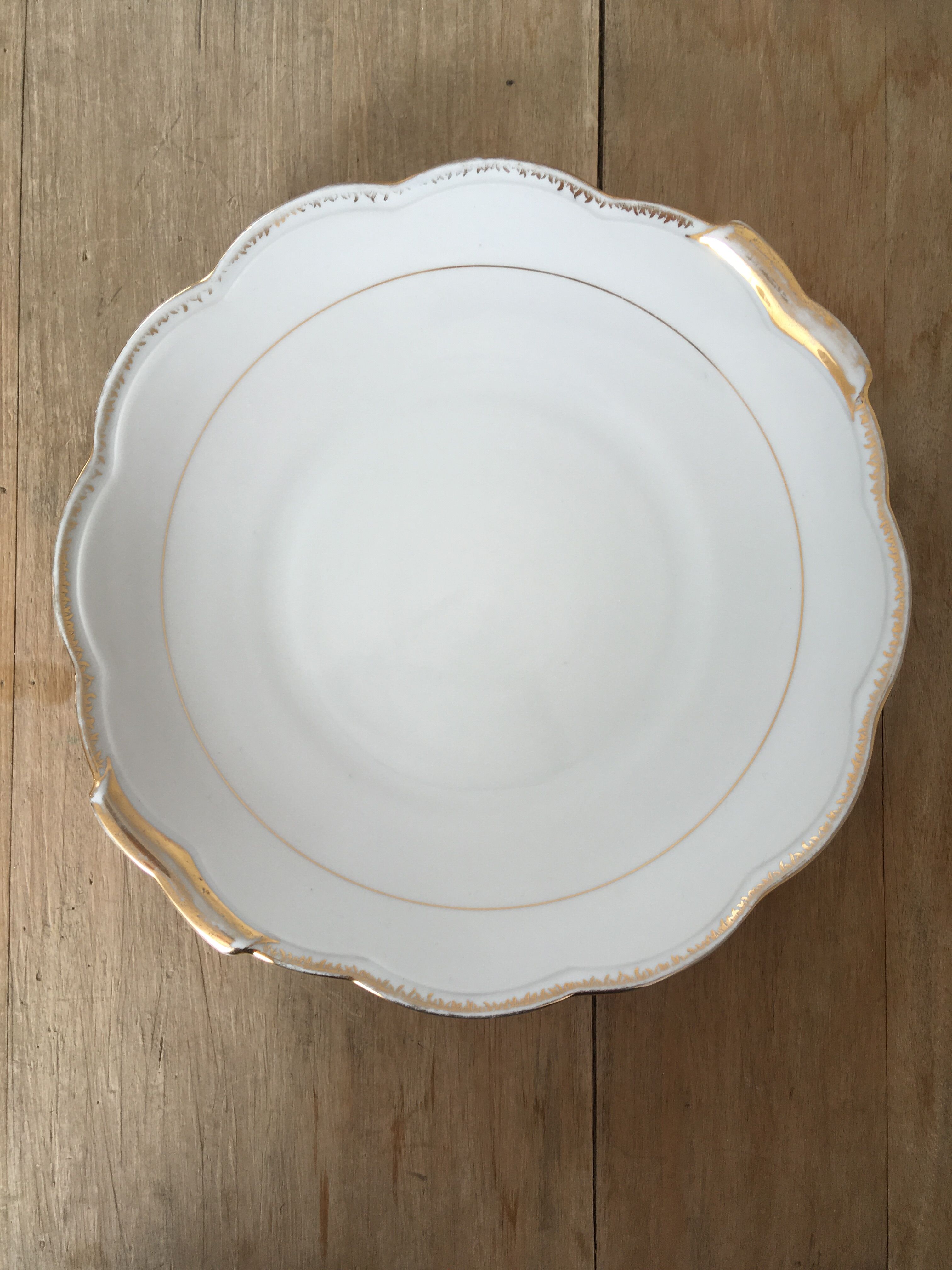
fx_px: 1063
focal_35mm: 29
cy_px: 635
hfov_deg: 48.2
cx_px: 476
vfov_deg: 61.7
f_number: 2.2
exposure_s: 1/50
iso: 25
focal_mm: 4.15
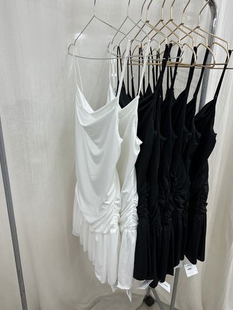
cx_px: 112
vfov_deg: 67.3
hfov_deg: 53.0
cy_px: 152
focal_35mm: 26
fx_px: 233
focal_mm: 6.86
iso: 125
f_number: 1.78
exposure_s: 1/100
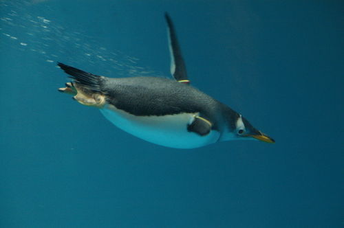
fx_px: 1718
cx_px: 172
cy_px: 114
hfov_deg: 11.4
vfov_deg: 7.6
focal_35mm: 180
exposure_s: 1/60
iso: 1600
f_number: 5.6
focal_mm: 120
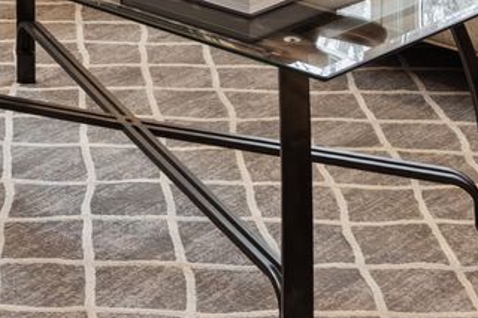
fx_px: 1354
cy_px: -430
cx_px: 67
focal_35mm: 102
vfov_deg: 11.3
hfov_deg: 19.7
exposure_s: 1/30
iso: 400
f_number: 8
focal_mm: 17
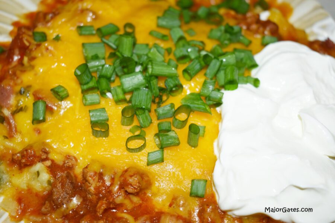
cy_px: 112
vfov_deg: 26.5
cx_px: 168
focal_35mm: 51
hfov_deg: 38.9
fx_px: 475
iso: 110
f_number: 4.5
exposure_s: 1/60
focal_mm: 34
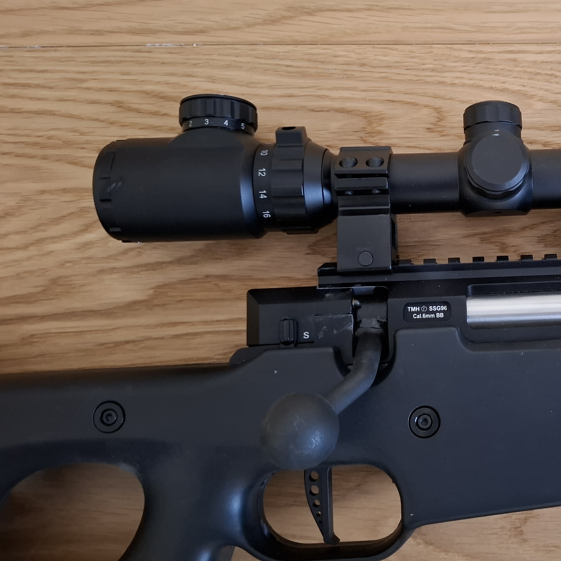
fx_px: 697
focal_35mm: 38
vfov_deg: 43.8
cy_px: 267
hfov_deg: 40.4
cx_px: 508
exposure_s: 1/25
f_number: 1.8
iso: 500
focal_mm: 5.54
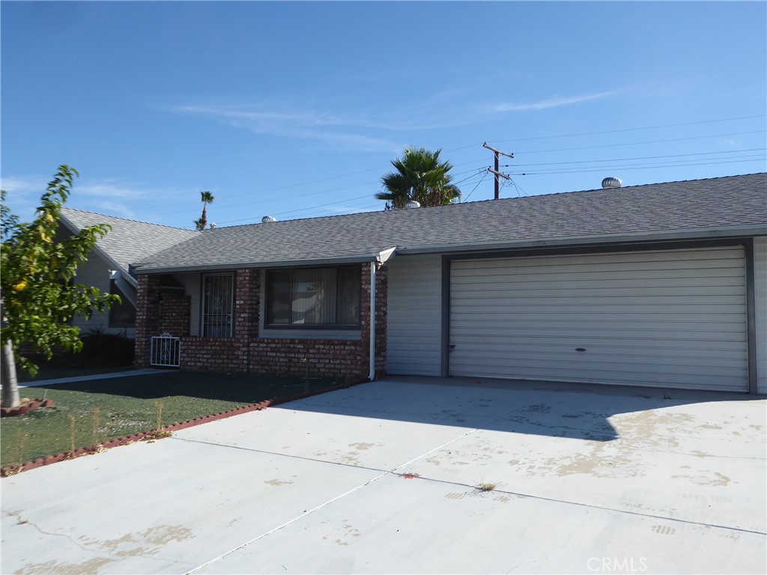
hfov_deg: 61.7
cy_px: 288
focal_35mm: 29
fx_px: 643
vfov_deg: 48.2
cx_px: 384
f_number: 3.5
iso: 80
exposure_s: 1/800
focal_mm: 5
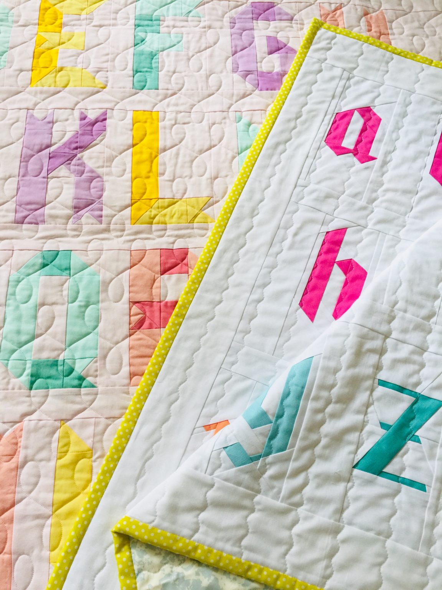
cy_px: 295
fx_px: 494
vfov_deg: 61.7
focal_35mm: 29
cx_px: 221
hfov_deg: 48.2
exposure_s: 1/40
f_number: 2.2
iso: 40
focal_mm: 4.15
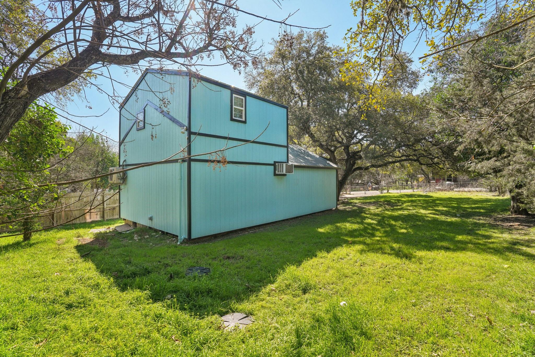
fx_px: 238
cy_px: 178
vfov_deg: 73.7
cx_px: 268
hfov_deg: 96.7
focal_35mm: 16
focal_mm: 16
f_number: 8
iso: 200
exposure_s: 1/90
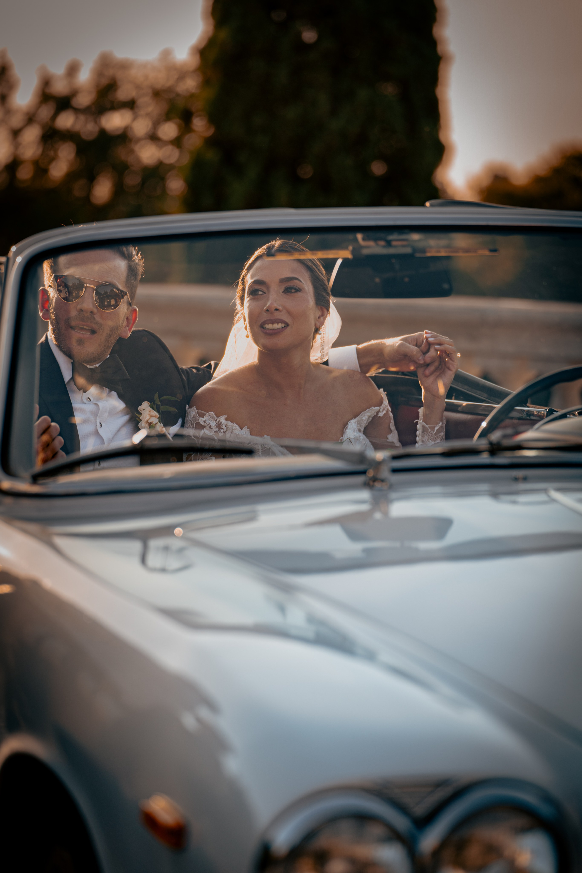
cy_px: 436
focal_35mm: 116
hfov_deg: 11.8
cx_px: 291
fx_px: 2813
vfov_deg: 17.6
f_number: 2.8
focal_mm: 116
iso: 64
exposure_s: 1/640
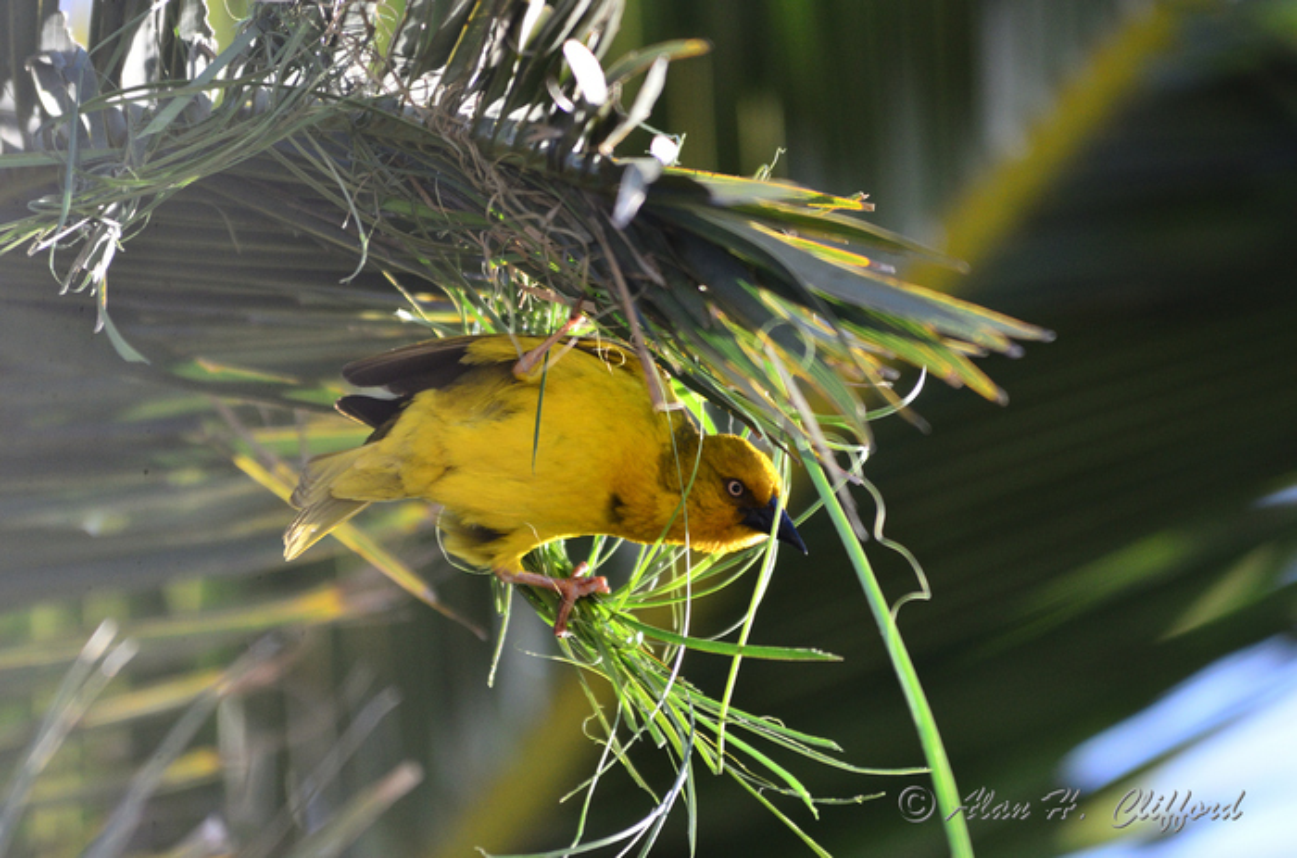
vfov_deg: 2.3
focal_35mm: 600
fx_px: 21563
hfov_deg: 3.4
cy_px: 429
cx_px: 648
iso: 640
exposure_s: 1/800
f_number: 5.6
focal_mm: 400
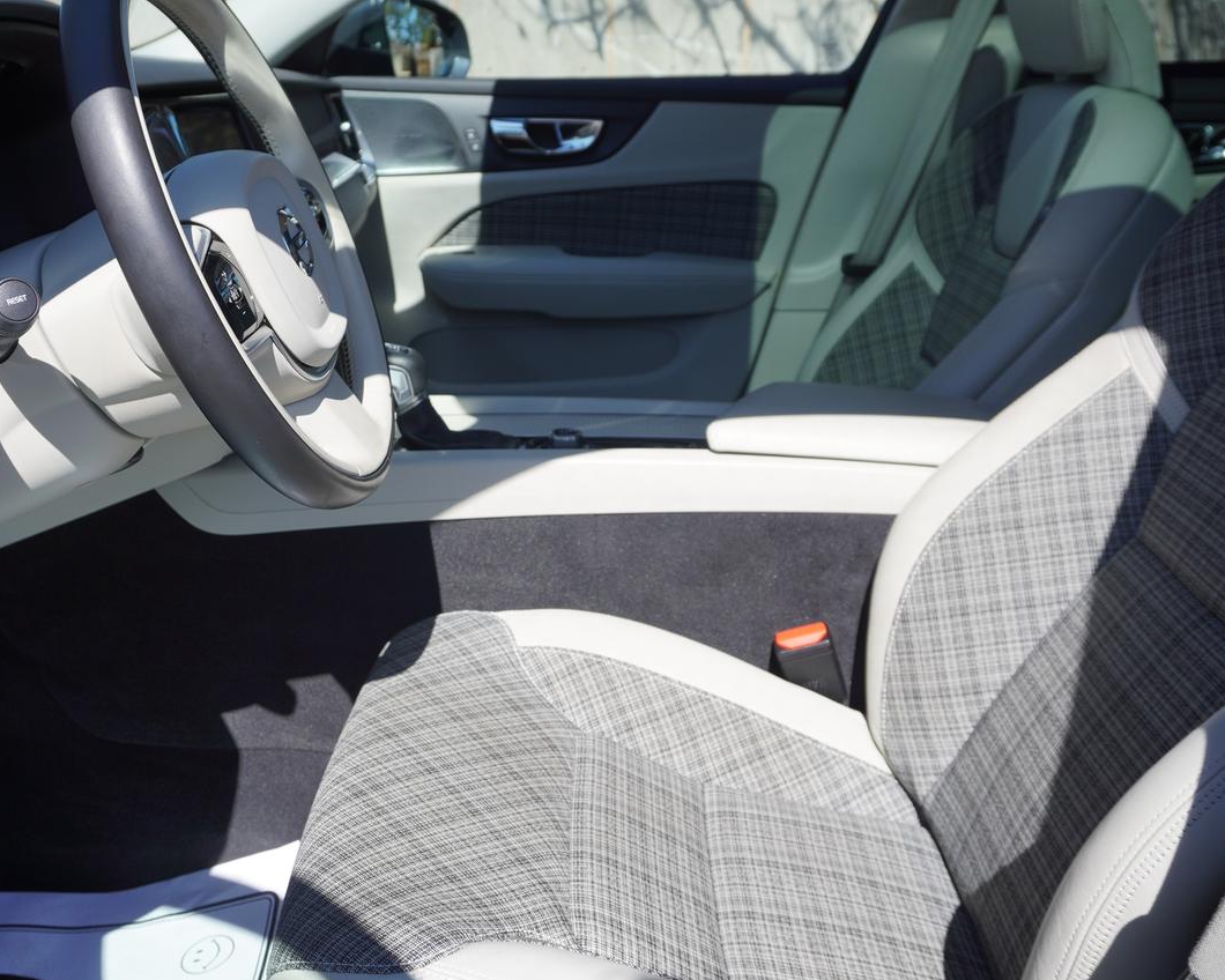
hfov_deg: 52.5
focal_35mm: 34
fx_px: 1233
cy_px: 492
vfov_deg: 43.4
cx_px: 497
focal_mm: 20
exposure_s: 1/320
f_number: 5.6
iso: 100
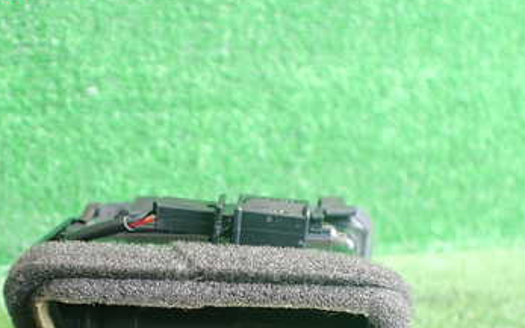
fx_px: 787
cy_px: 308
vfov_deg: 22.8
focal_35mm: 55
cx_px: 195
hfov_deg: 36.7
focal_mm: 5.4
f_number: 2.3
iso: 800
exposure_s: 1/80
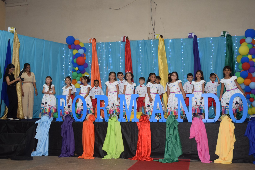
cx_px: 128
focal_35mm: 44
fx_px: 308
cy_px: 85
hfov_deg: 44.9
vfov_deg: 30.9
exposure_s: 1/60
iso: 900
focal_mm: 29
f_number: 3.8
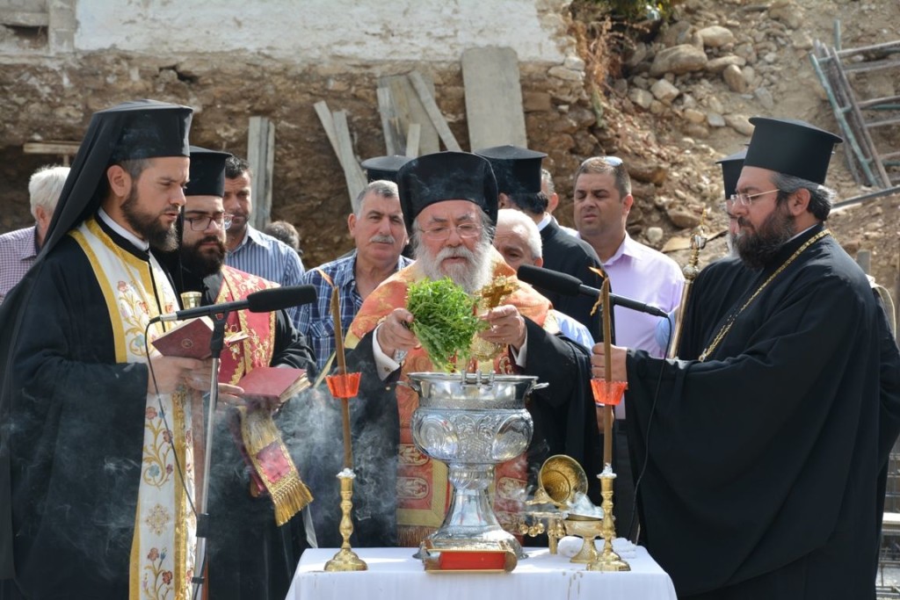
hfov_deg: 18.2
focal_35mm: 112
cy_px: 300
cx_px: 450
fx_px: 2813
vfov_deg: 12.2
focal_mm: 75
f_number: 8
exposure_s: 1/250
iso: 180
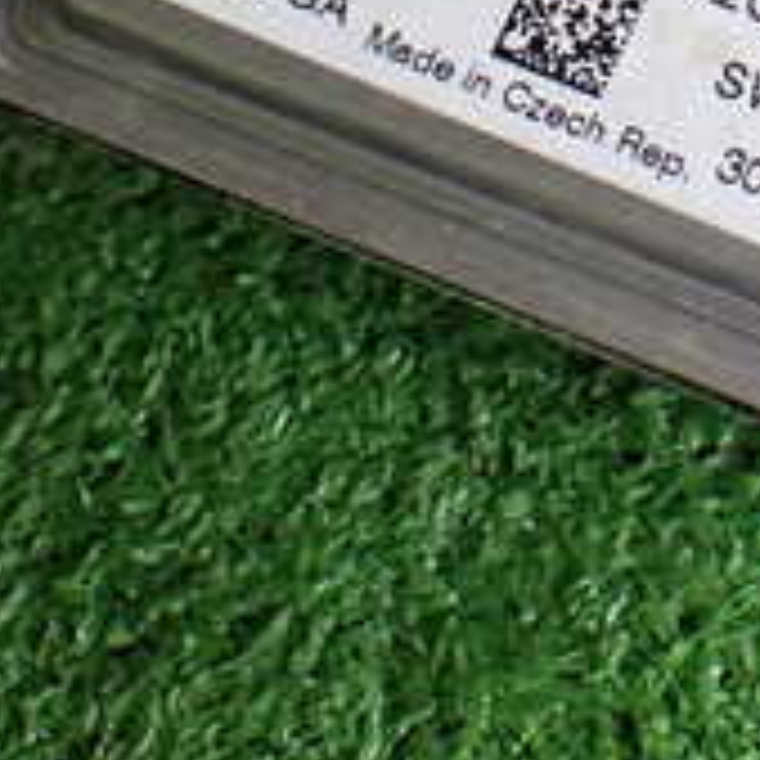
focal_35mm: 94
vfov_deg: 17.3
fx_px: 2335
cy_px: -238
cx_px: 738
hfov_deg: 18.1
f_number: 2.3
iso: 500
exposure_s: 1/125
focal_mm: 5.4
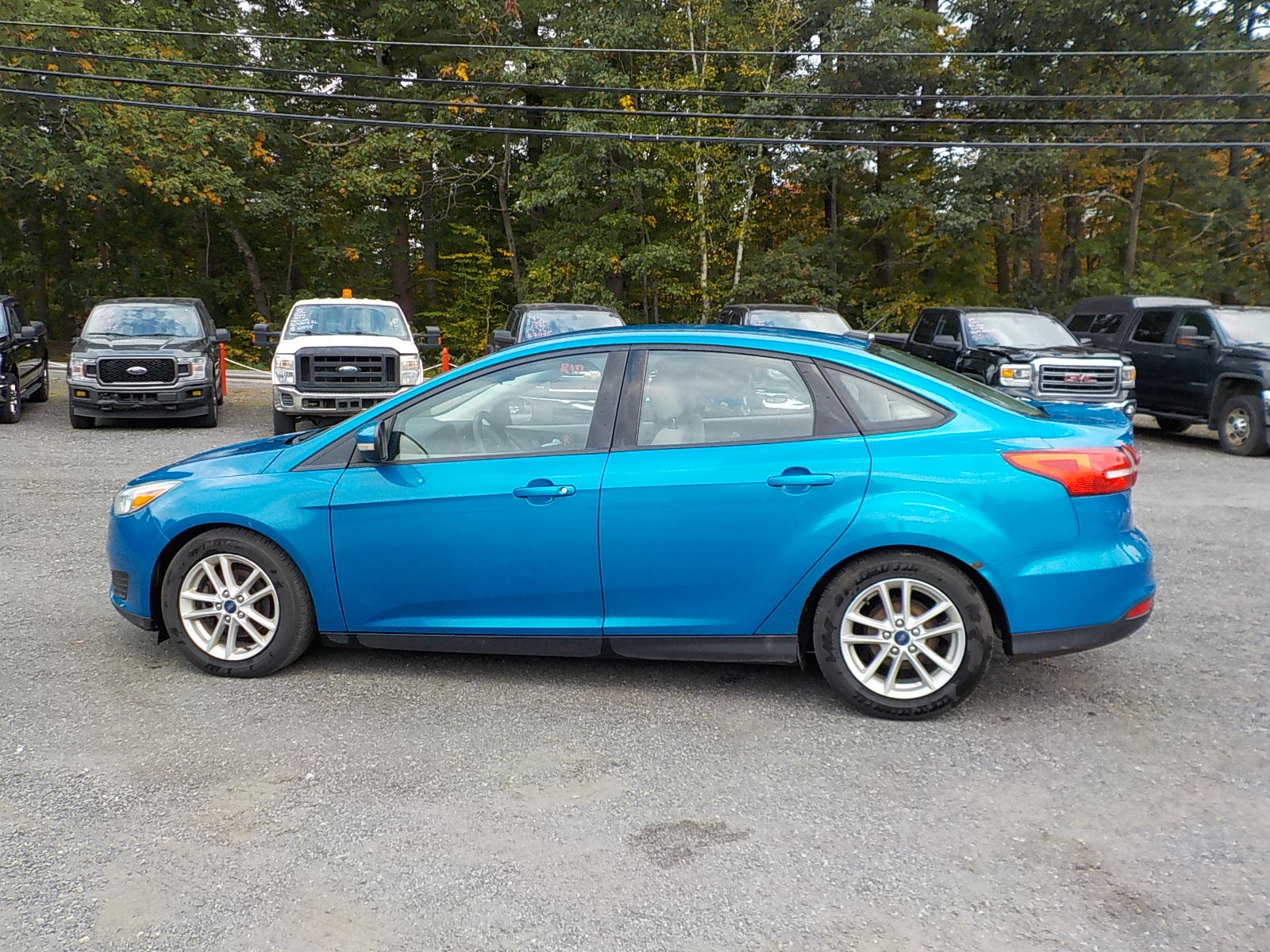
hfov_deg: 60.0
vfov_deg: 46.8
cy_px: 476
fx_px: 1101
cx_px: 635
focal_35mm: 30
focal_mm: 4.1
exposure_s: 1/100
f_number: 3.3
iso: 125
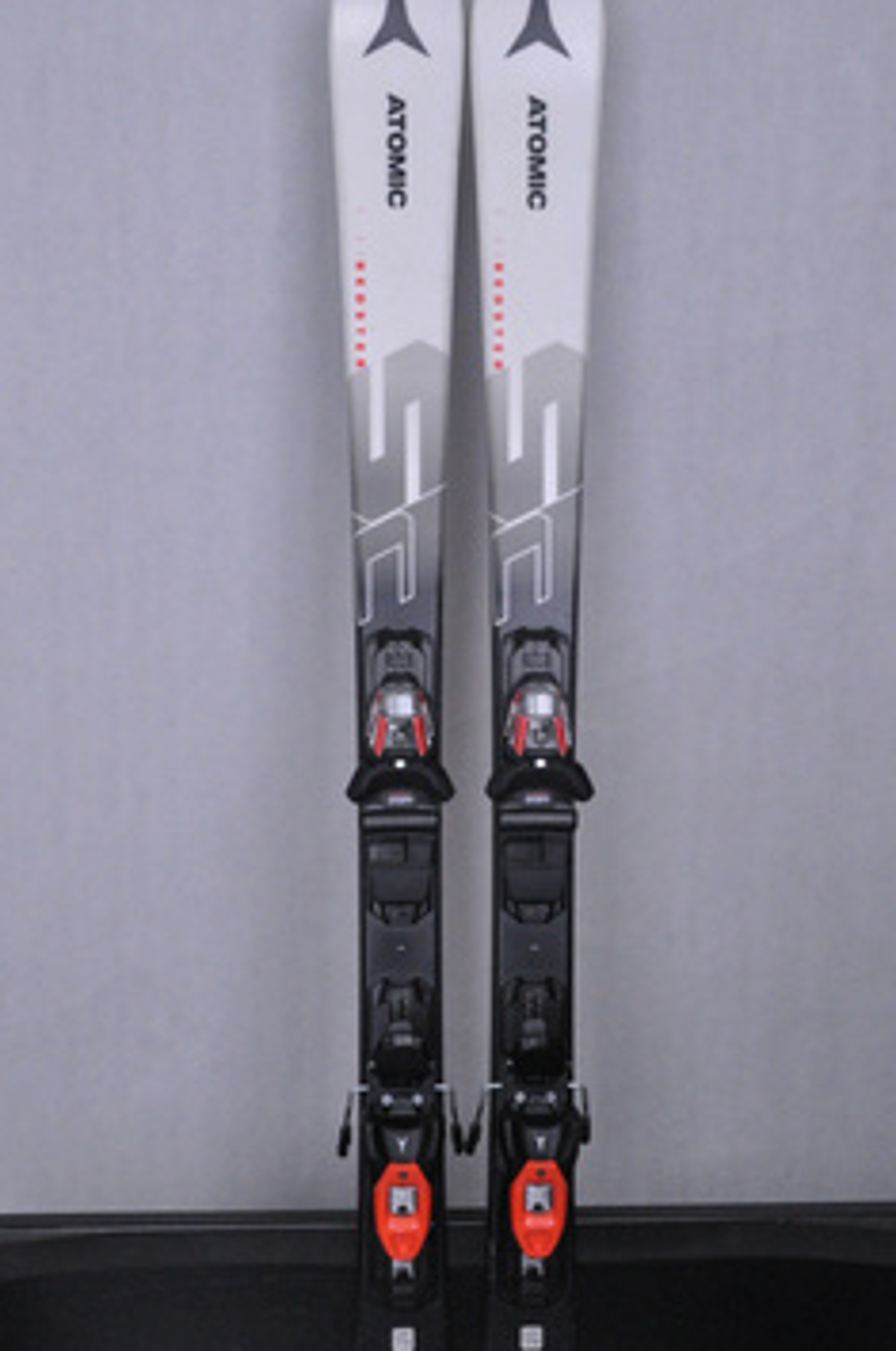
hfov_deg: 28.2
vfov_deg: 41.3
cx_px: 459
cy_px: 782
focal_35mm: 48
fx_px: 1783
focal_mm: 25
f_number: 9.5
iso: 3200
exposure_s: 1/125
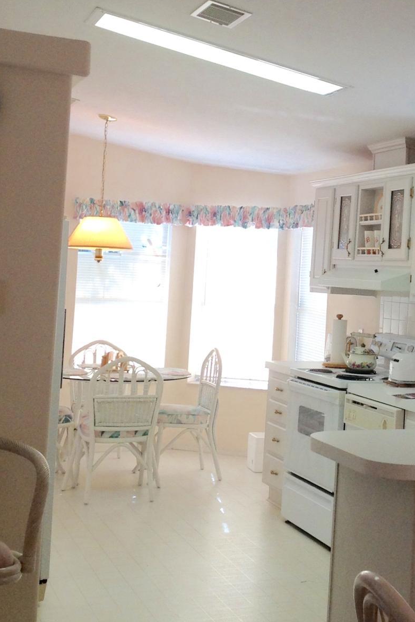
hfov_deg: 21.5
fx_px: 1071
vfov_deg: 32.3
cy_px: 244
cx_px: 369
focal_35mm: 62
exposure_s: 1/120
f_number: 2.4
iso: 80
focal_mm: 4.28
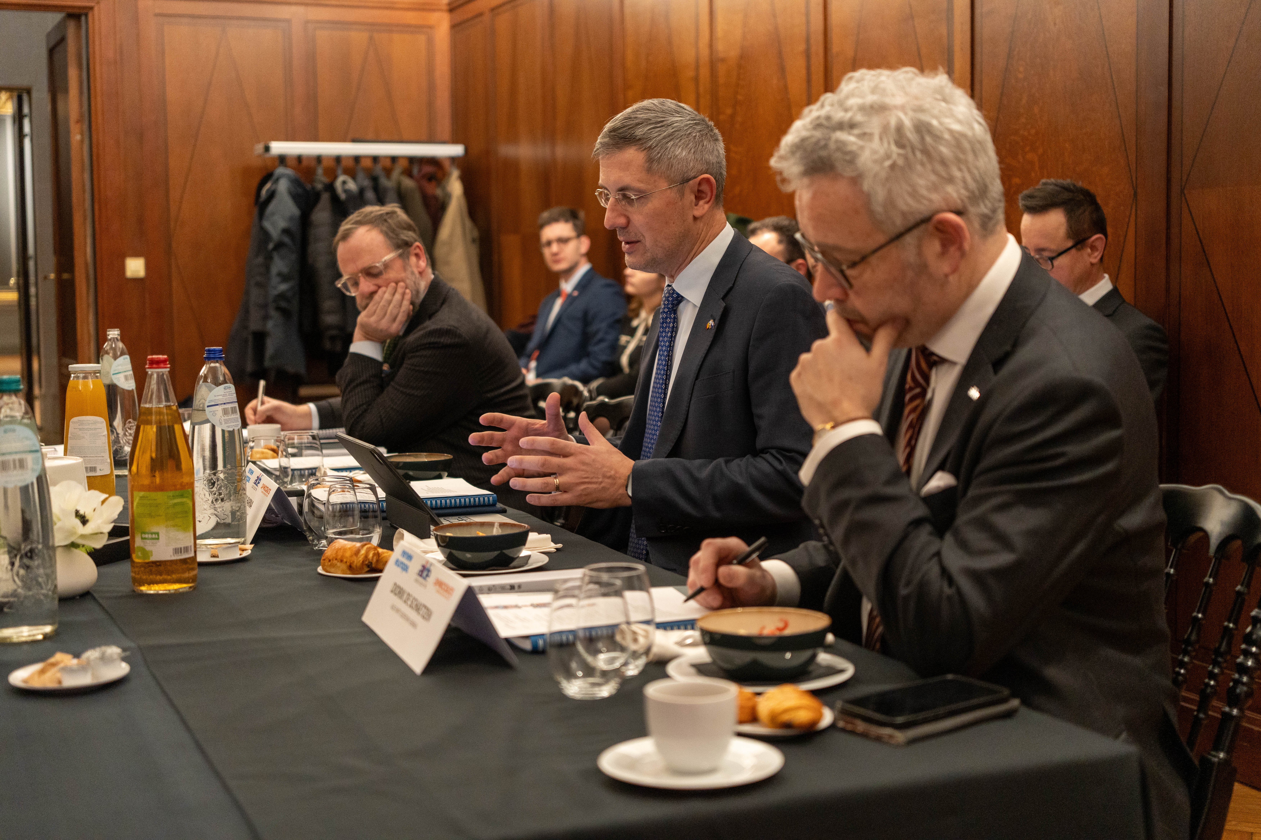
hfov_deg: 39.6
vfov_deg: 27.0
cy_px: 420
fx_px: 1751
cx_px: 630
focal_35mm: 50
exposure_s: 1/200
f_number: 2.8
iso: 2000
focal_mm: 50
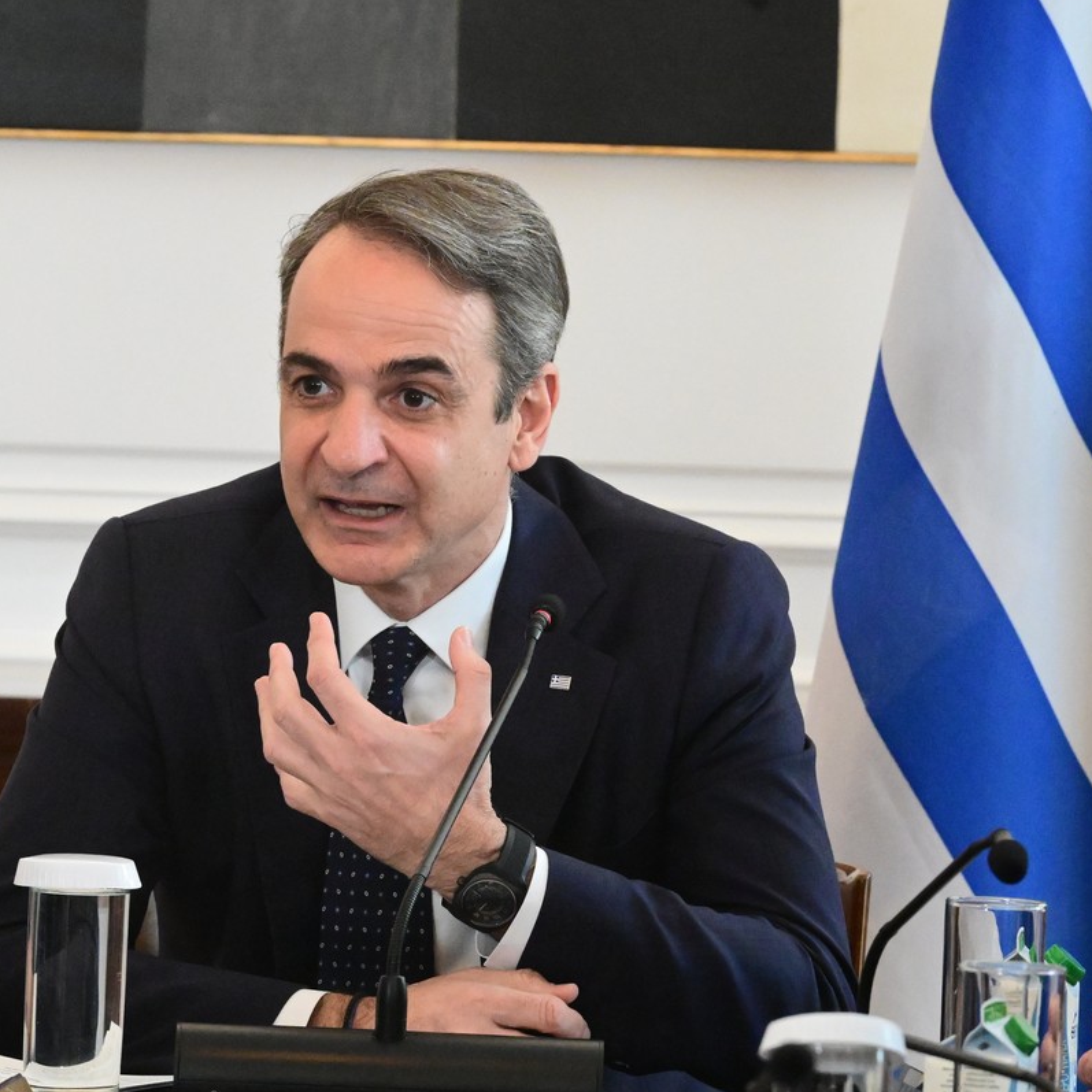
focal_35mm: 384
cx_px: 528
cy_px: 547
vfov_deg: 4.6
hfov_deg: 4.6
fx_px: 13705
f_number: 9
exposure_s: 1/400
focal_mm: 200
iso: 10000
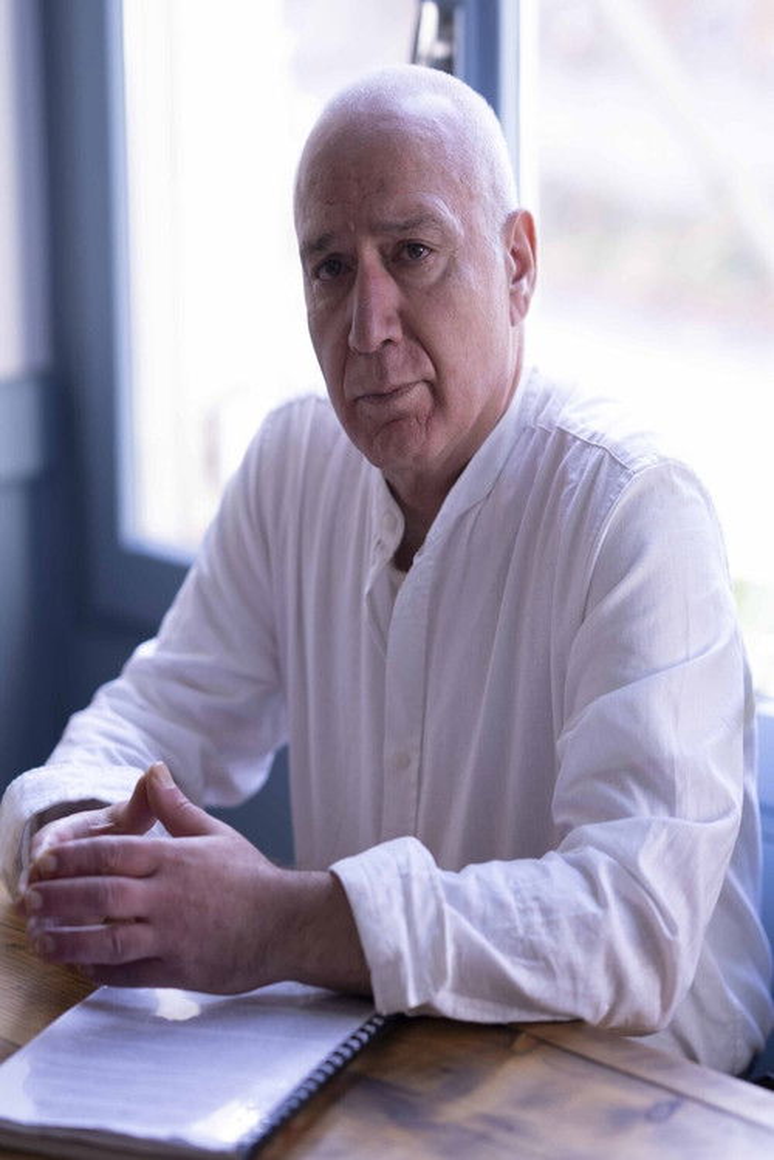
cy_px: 580
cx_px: 387
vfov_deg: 23.9
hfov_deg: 16.1
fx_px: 2741
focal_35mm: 85
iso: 100
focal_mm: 85
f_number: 1.6
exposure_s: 1/160
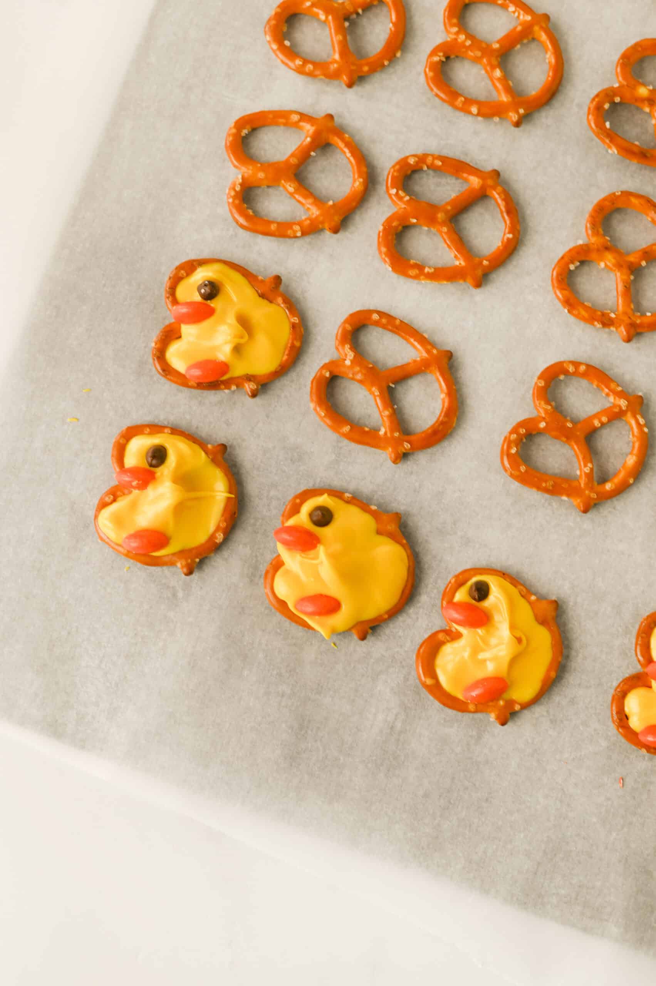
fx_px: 1369
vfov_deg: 39.6
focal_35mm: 50
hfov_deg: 27.0
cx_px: 328
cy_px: 493
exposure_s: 1/80
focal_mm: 50
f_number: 5
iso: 160
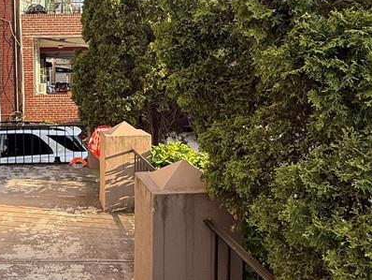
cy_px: 95
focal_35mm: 36
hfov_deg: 48.8
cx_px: 82
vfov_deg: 39.3
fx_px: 387
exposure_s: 1/498
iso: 64
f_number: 2.2
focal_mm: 2.22
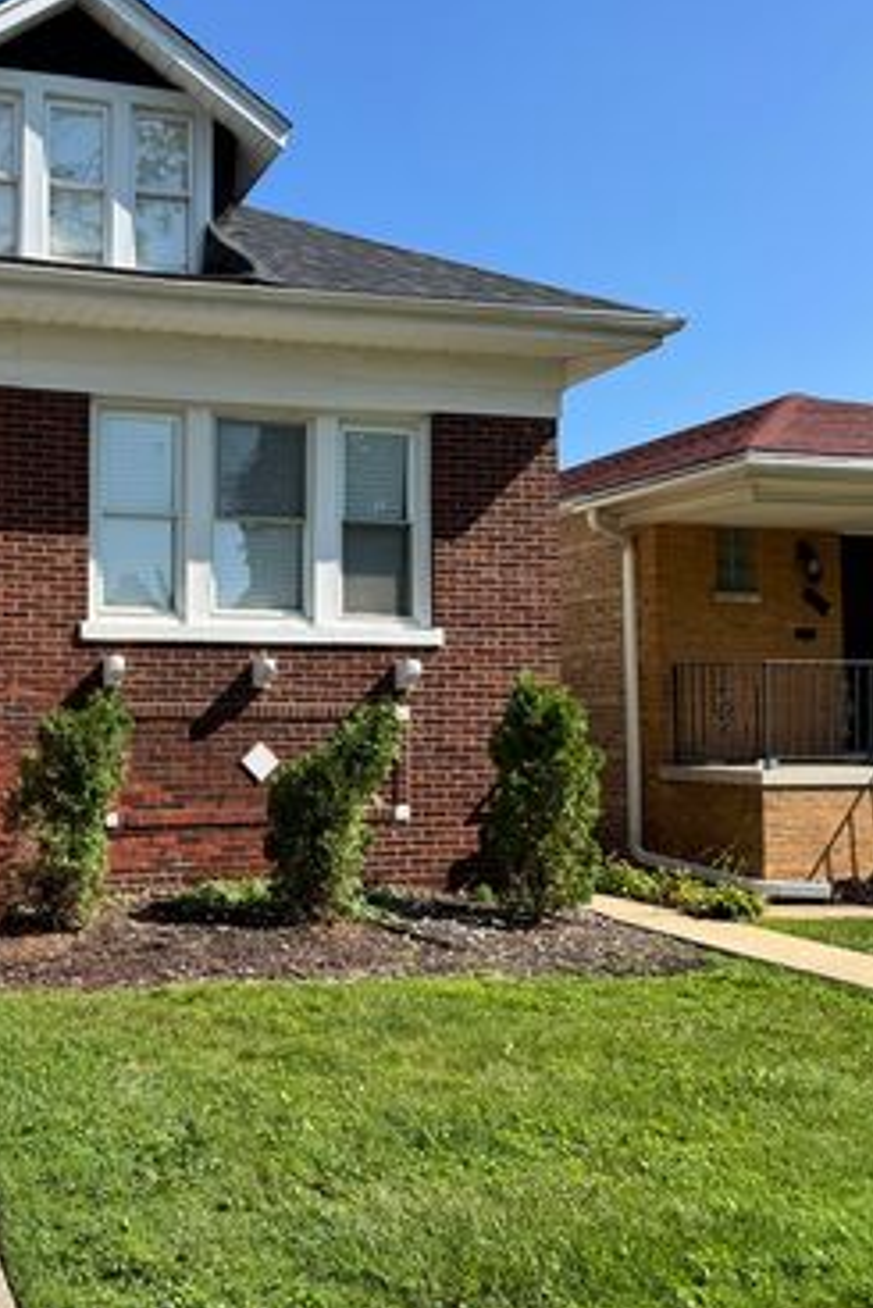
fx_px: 1235
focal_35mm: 34
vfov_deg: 55.8
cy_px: 658
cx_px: 114
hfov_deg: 36.8
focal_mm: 6.76
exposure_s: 1/3096
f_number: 1.78
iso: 80
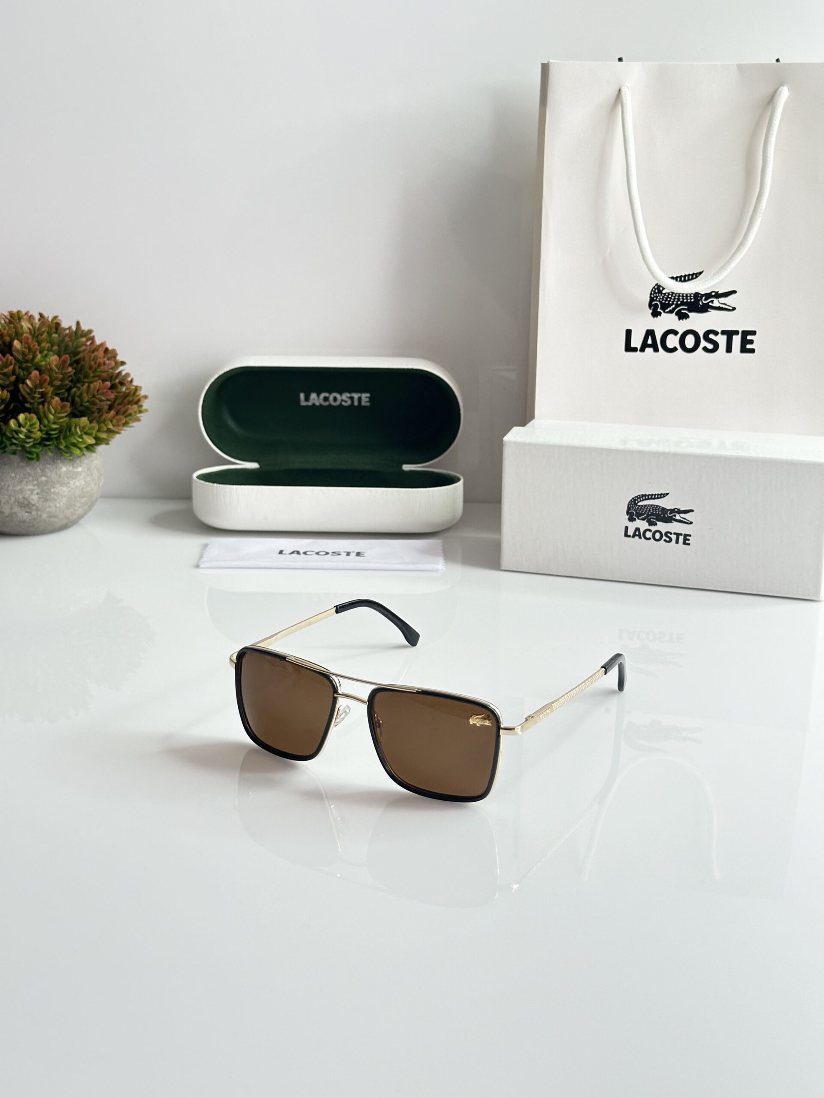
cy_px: 549
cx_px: 412
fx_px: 1523
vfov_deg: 39.7
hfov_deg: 30.3
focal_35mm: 48
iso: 160
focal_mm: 6.86
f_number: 1.78
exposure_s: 1/50
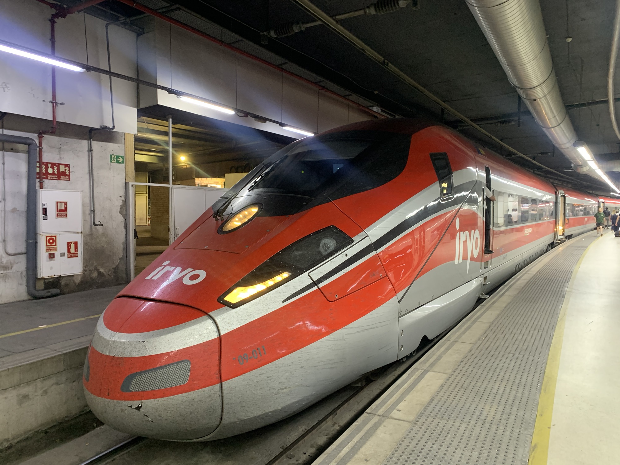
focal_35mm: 26
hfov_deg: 67.3
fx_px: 466
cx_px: 310
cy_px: 232
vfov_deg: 53.1
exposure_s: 1/50
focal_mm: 4.25
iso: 250
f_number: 1.8
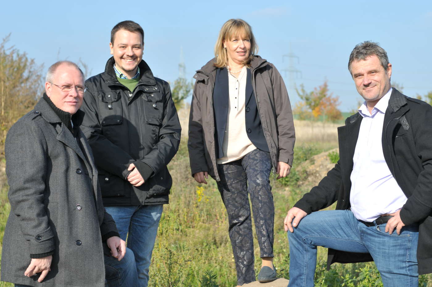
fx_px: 899
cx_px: 216
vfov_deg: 18.1
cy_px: 144
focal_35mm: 75
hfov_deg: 27.0
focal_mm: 50
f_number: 4.5
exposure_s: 1/640
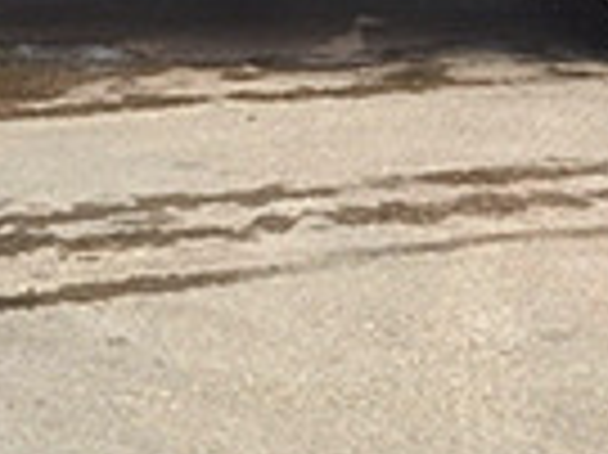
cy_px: -414
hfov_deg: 15.9
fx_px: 2106
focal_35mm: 120
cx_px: -68
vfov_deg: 11.3
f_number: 1.9
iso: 50
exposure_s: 1/3876
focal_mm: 6.71
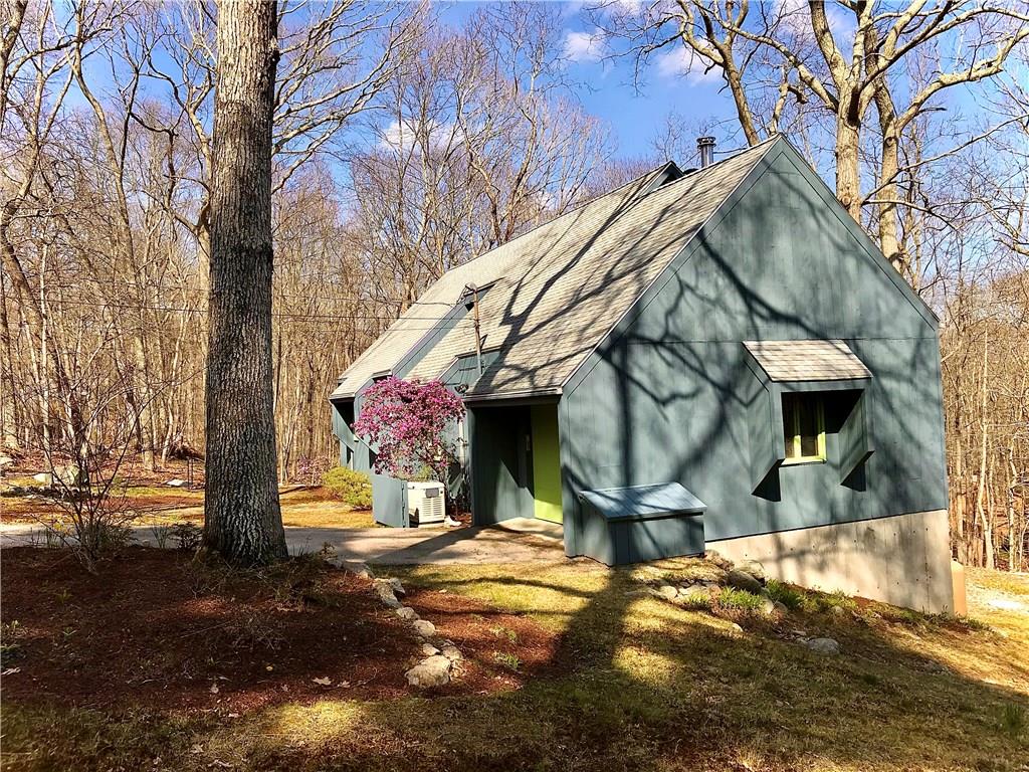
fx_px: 832
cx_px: 514
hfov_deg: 63.4
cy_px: 386
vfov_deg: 49.7
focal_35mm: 28
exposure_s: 1/1709
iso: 20
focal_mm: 3.99
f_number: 1.8
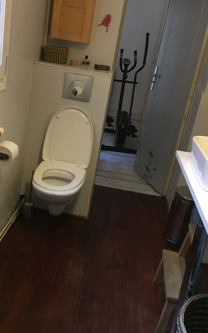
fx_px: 345
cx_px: 79
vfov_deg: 51.5
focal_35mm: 38
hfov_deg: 33.4
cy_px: 158
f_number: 2.2
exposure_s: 1/33
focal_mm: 4.15
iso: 125
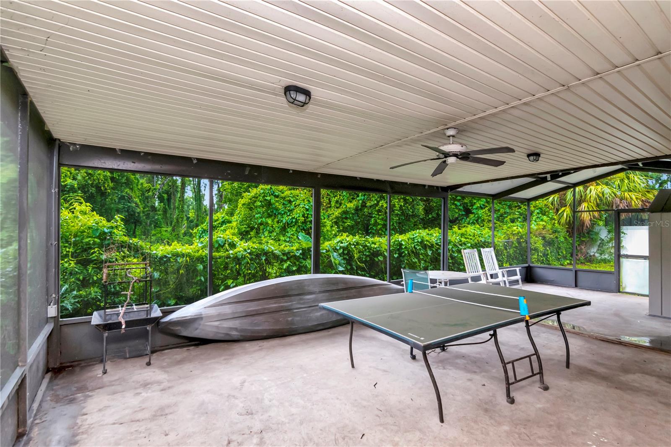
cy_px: 224
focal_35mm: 16
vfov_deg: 72.0
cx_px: 336
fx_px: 307
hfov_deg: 95.0
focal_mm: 11
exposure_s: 1/50
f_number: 7.1
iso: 800
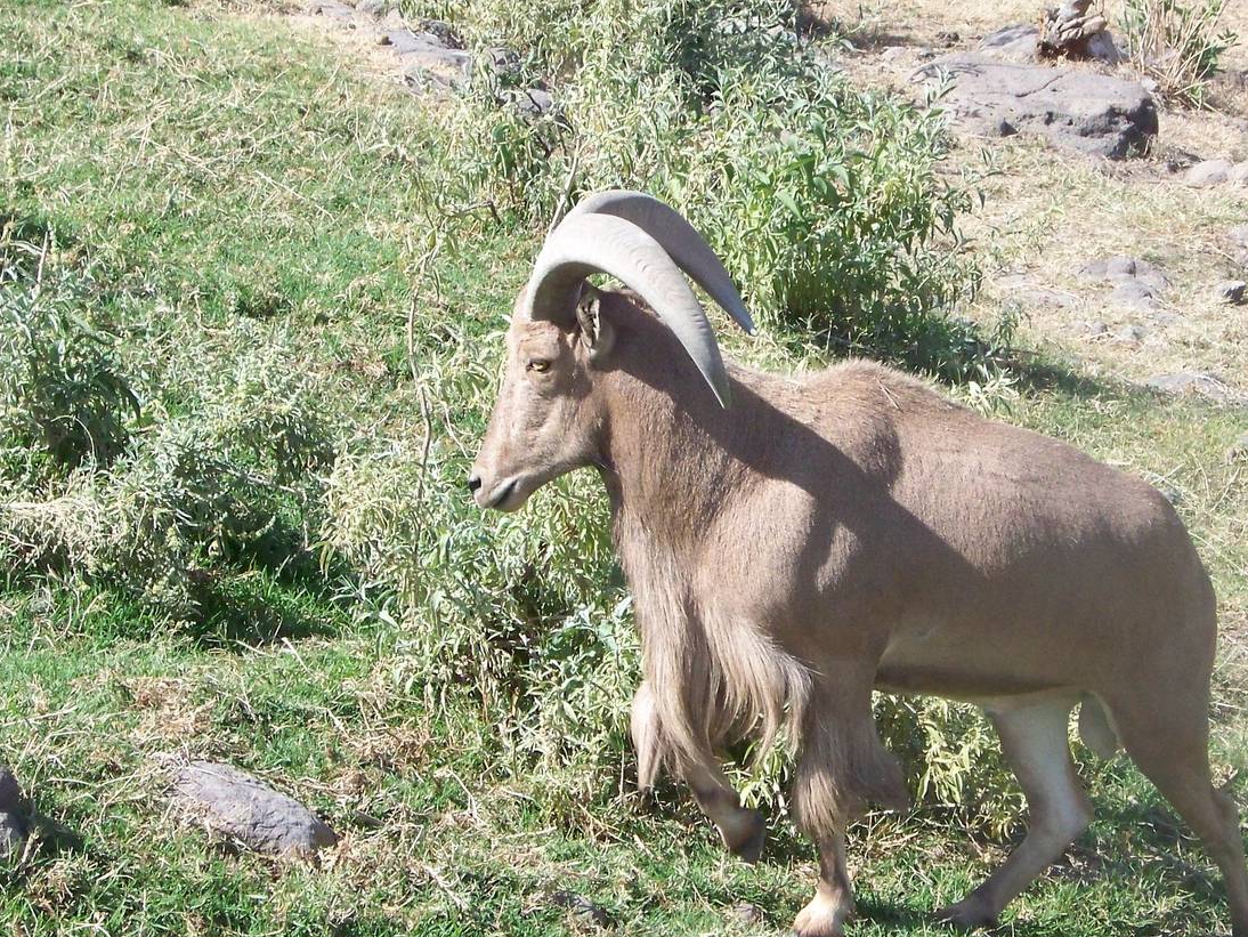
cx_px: 820
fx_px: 5589
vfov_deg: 9.6
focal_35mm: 155
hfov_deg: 12.7
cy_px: 372
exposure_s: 1/1000
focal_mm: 17.6
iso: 200
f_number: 4.5
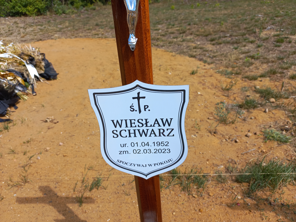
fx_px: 214
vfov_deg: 54.9
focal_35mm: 25
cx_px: 148
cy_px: 111
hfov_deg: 69.4
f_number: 1.8
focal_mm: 4.6
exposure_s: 1/654
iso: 25
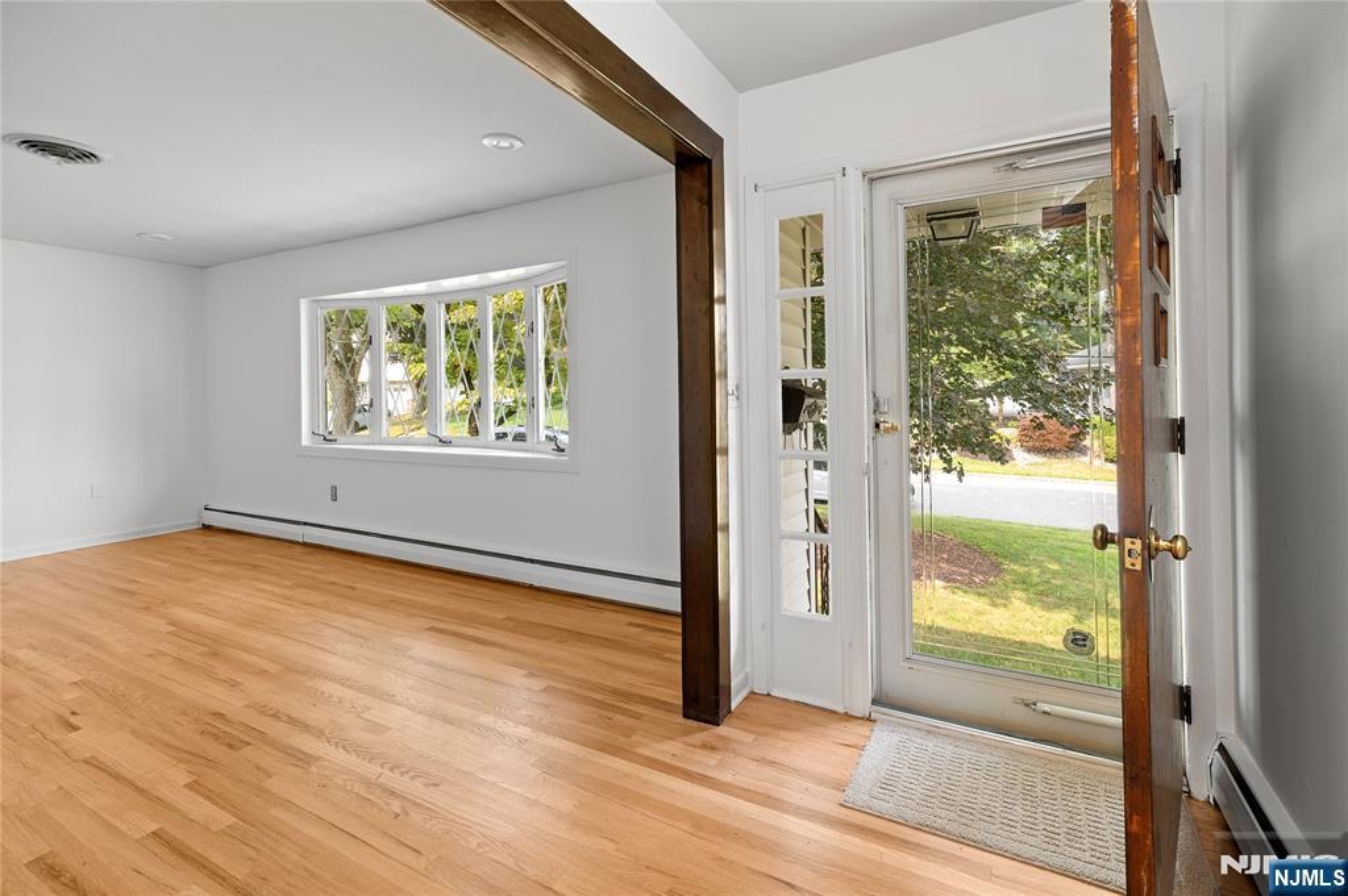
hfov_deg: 100.4
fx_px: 561
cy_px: 448
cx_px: 674
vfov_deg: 77.2
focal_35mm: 15
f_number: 8
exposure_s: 1/6
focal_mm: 15
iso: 200
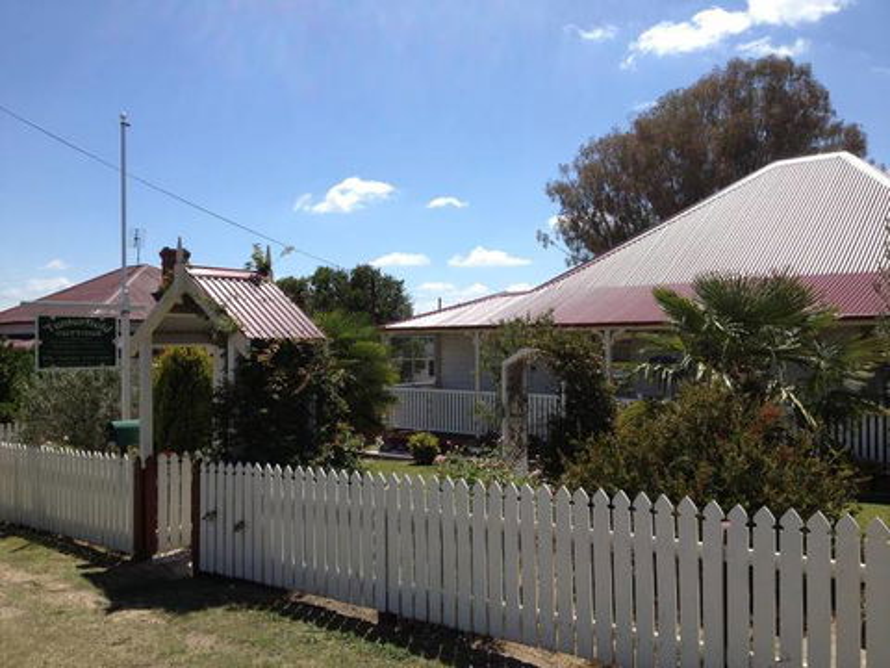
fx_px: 900
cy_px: 334
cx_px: 445
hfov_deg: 52.6
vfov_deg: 40.7
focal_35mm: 35
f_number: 2.4
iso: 50
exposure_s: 1/2208
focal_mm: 4.28
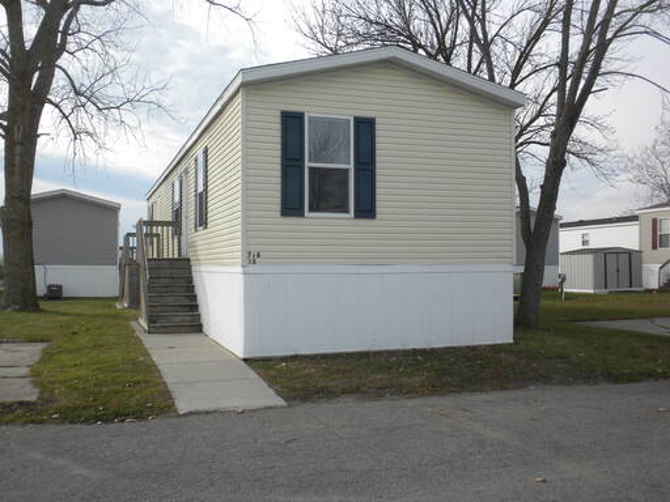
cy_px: 251
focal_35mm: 37
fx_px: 716
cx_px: 335
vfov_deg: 38.7
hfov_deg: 50.1
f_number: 10
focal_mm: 6.6
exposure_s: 1/71.7
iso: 64
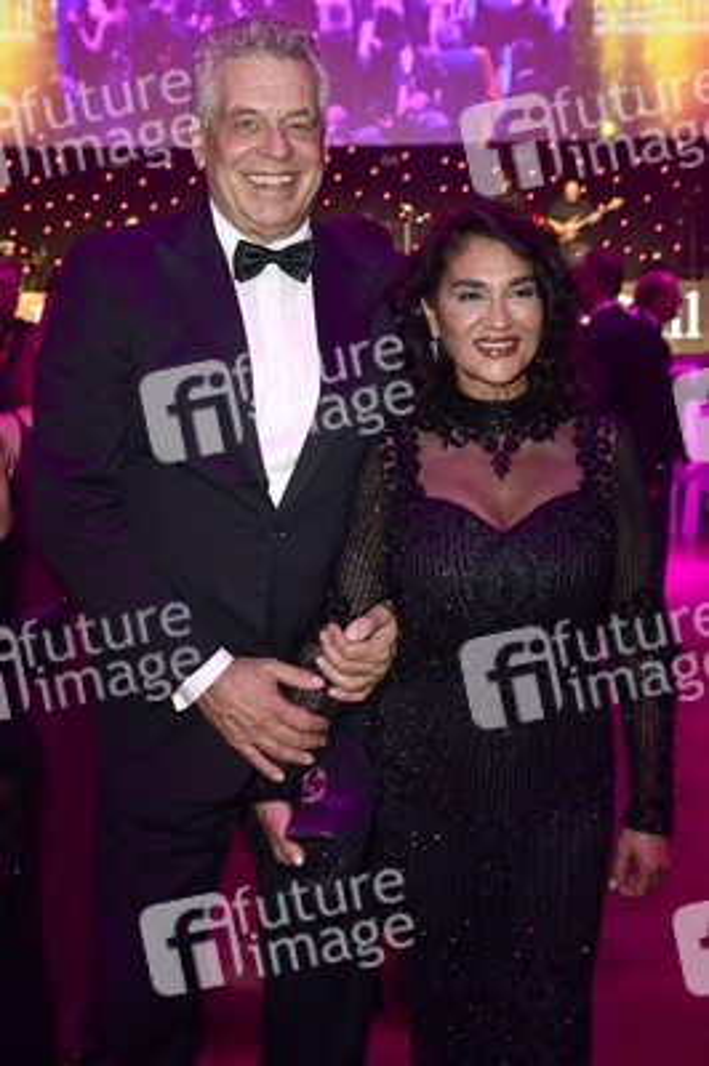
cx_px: 354
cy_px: 533
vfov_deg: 44.5
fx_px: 1302
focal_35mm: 44
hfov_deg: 30.5
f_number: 5.6
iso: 2500
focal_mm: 44
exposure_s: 1/50
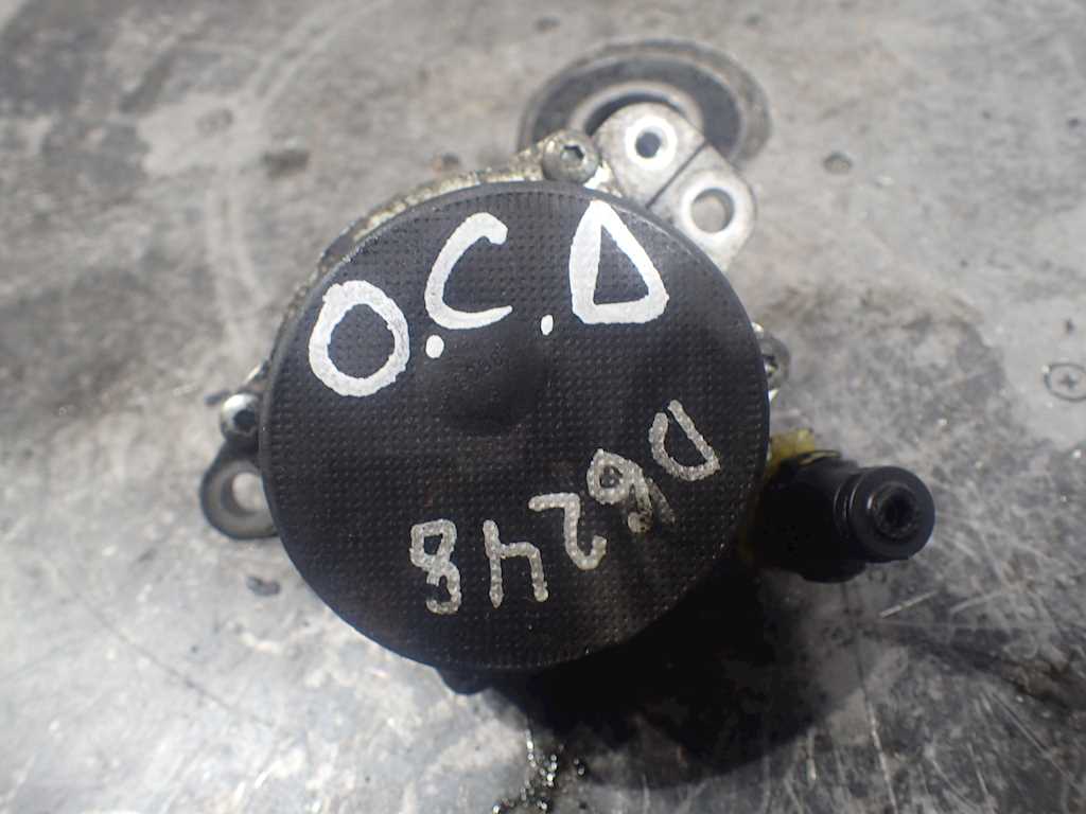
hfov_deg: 60.0
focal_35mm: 30
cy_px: 407
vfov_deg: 46.8
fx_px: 941
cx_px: 543
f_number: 2.3
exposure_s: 1/125
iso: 160
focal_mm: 5.5
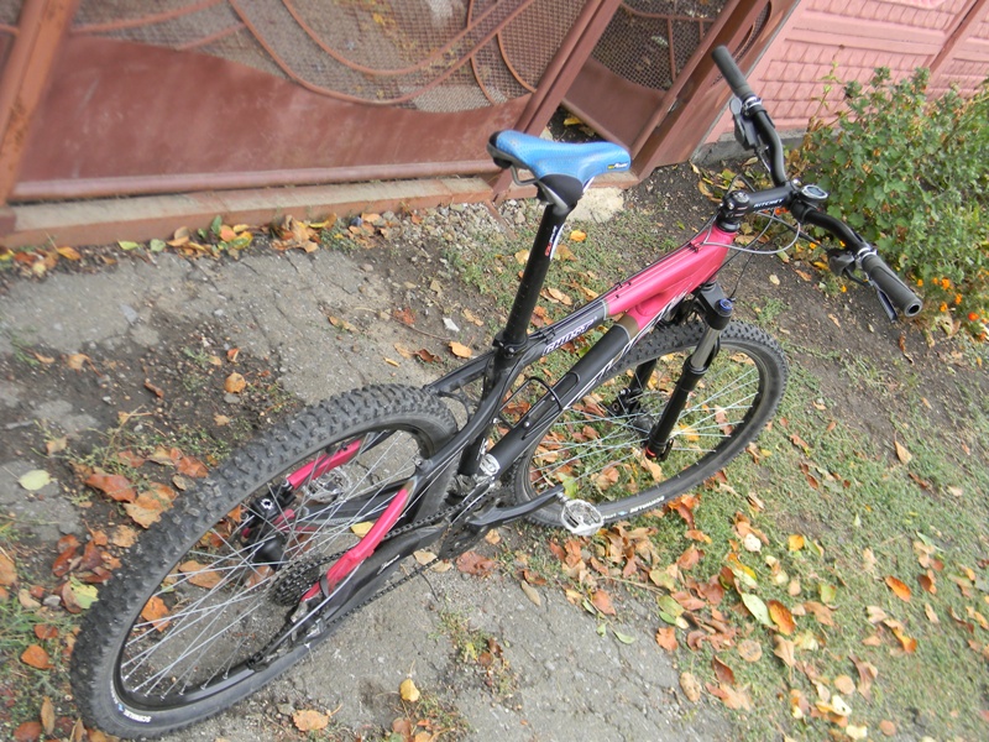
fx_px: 1171
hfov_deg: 45.8
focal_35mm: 41
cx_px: 494
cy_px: 371
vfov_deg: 35.1
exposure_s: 1/30.6
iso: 80
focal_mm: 7.3
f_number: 3.8
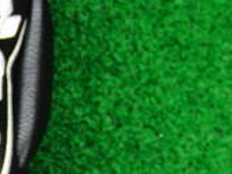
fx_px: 939
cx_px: -84
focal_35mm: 140
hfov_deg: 13.5
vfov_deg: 10.6
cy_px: 130
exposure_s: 1/30
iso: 400
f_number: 3.6
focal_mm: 6.42
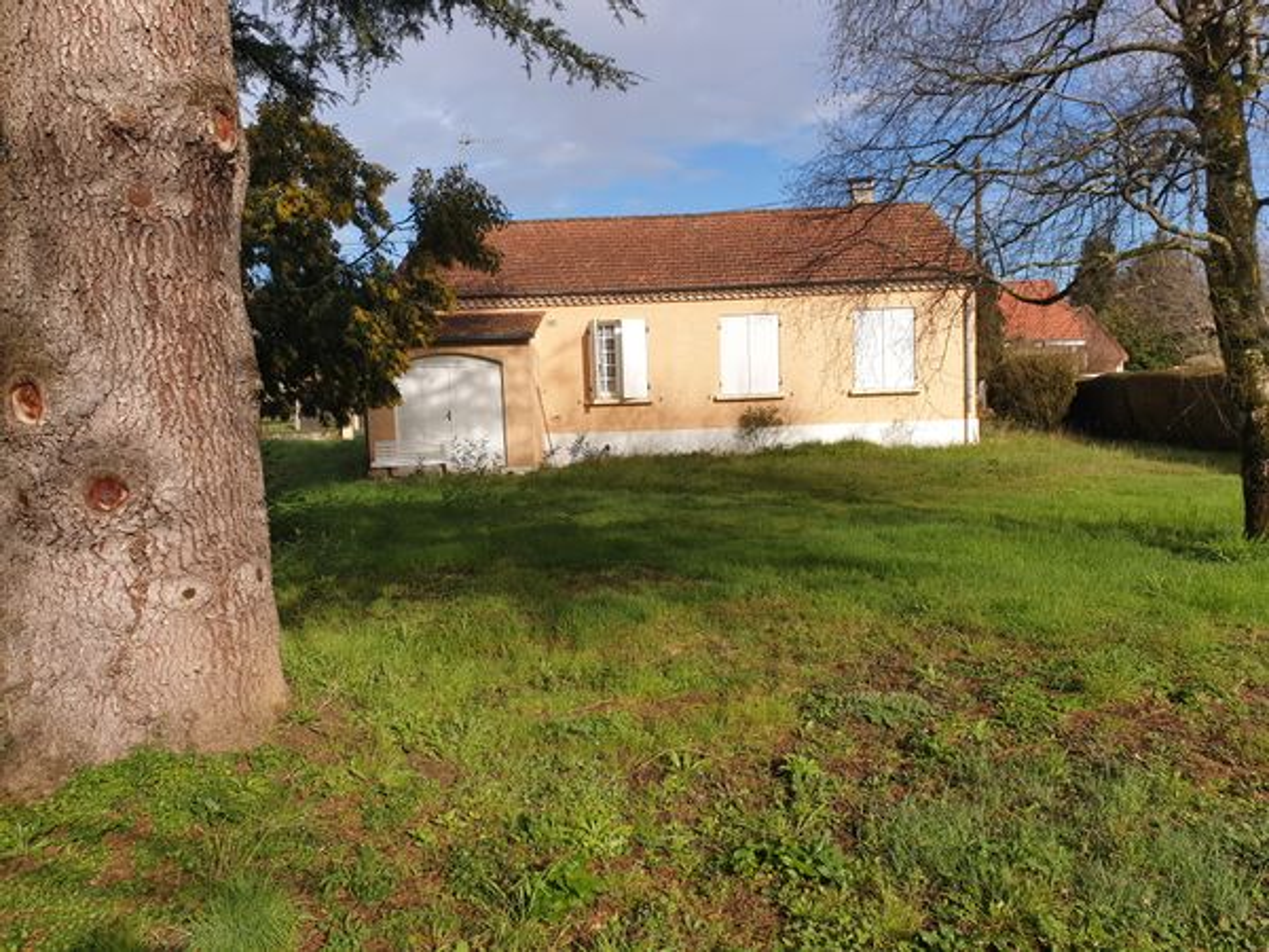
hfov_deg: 67.3
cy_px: 476
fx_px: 953
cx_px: 634
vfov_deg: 53.1
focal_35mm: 26
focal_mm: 4.3
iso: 50
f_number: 2.4
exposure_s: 1/1695
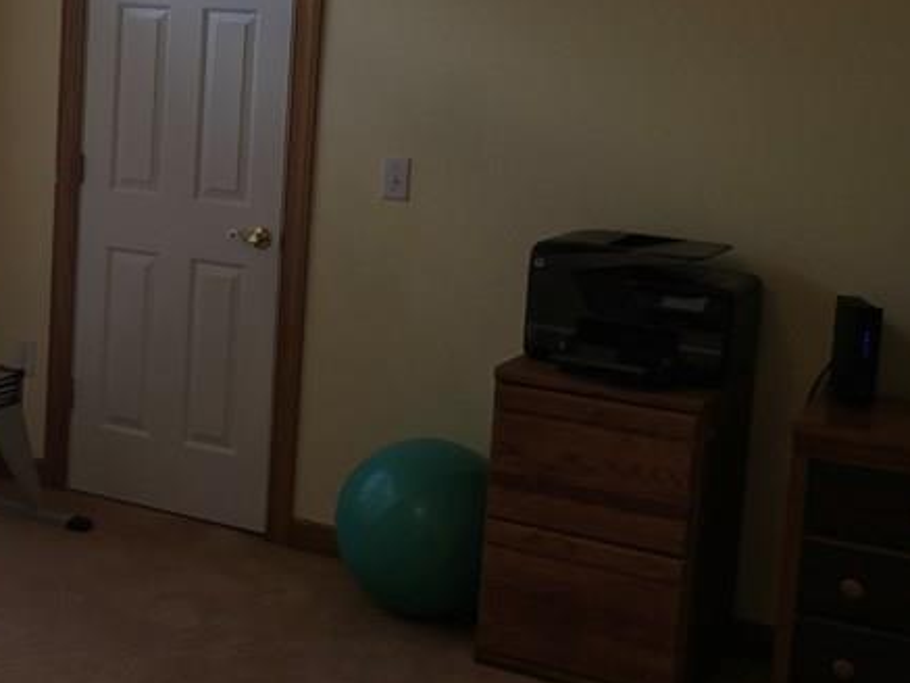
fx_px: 1788
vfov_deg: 21.5
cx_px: -29
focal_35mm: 68
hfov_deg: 26.8
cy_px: 192
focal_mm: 4.15
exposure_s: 1/134
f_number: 2.2
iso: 25
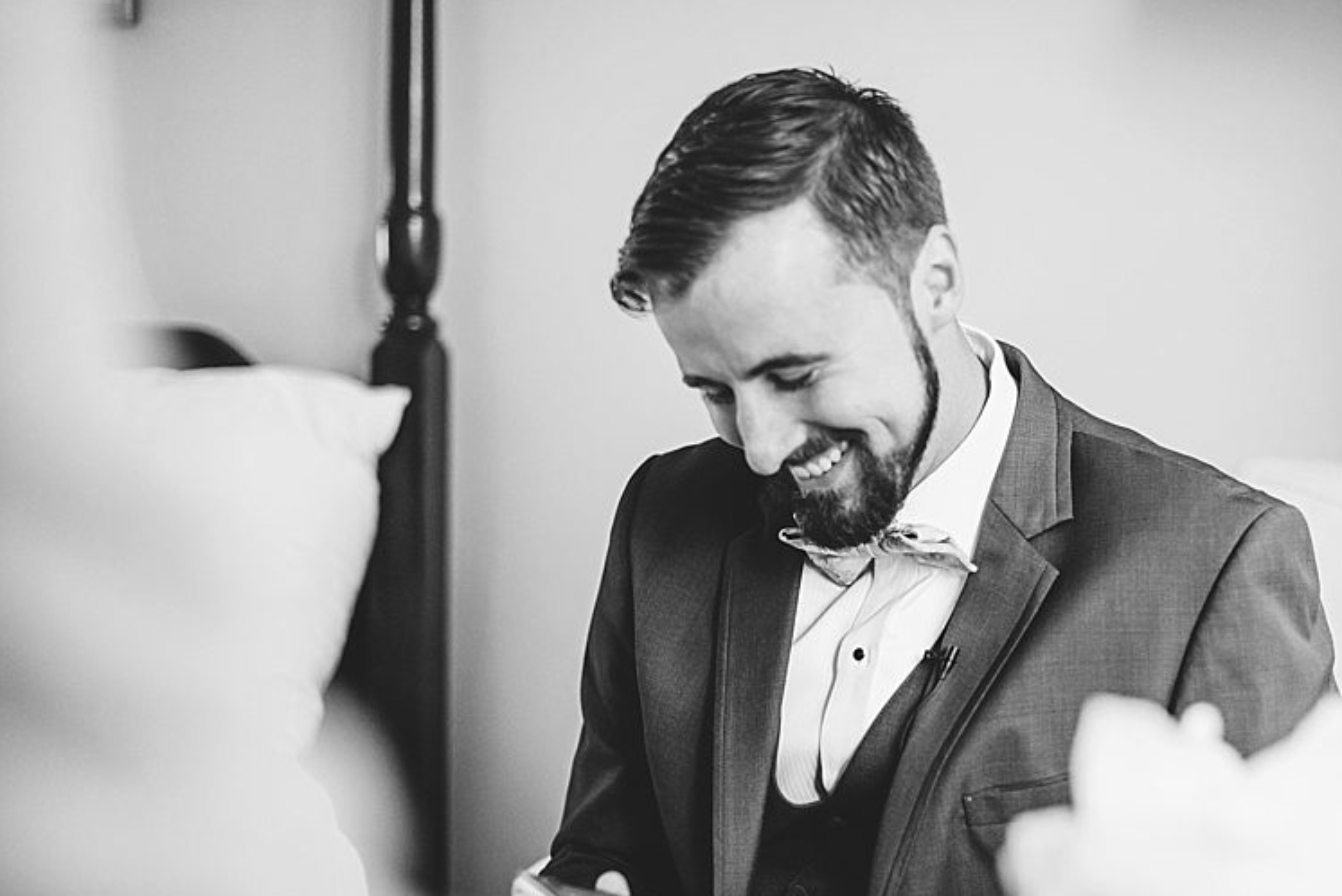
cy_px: 559
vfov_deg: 21.5
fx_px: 2349
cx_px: 844
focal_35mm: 63
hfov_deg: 31.7
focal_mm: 50
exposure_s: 1/400
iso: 640
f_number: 1.8
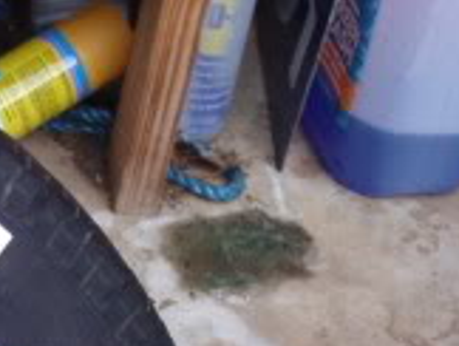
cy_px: 610
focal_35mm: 158
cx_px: -377
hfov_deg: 11.5
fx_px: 2098
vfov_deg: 9.0
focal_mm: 7.25
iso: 100
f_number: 3.9
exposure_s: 1/40
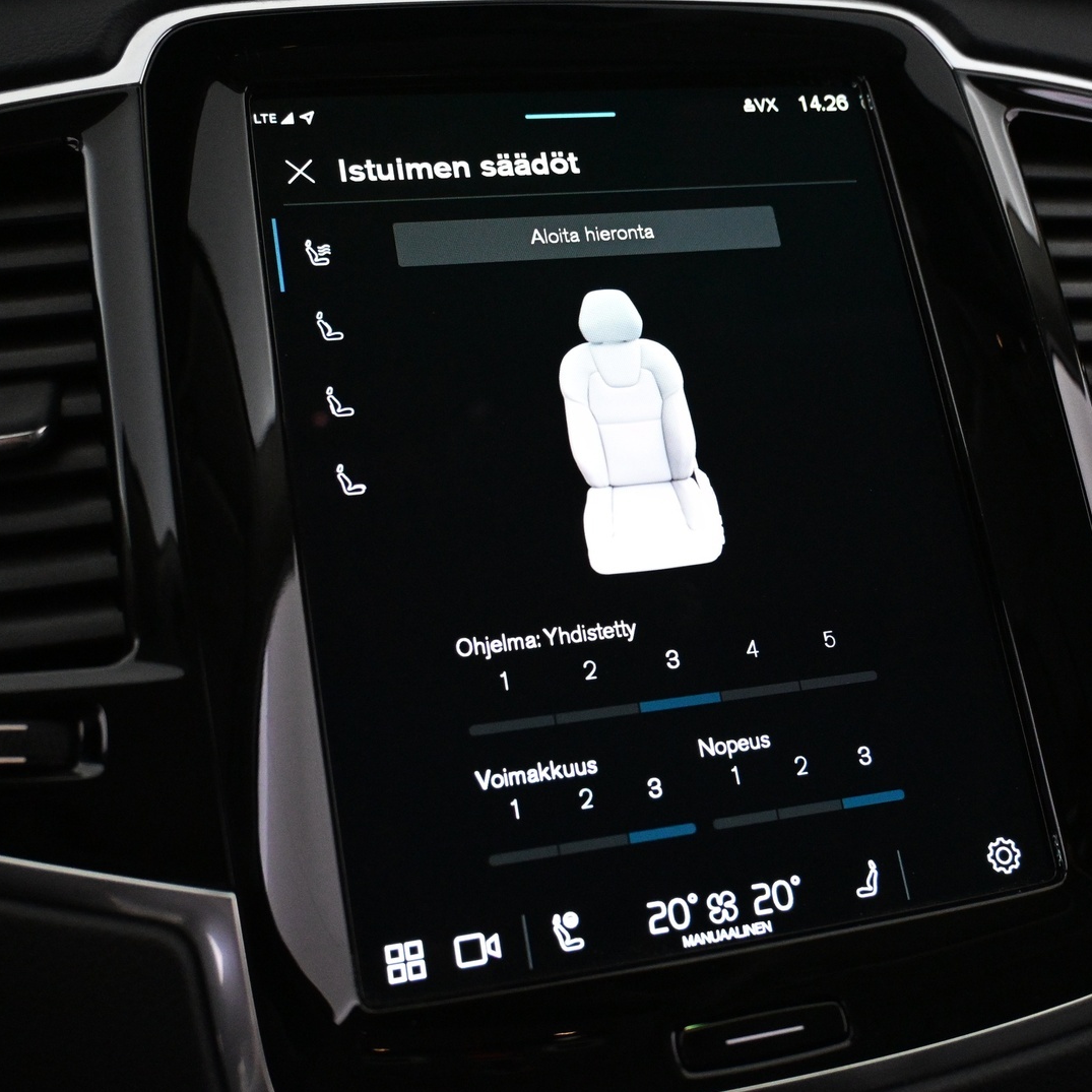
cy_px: 547
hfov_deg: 40.5
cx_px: 641
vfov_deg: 40.6
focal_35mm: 41
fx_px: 1475
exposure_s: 1/100
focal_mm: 21.5
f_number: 4
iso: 4000
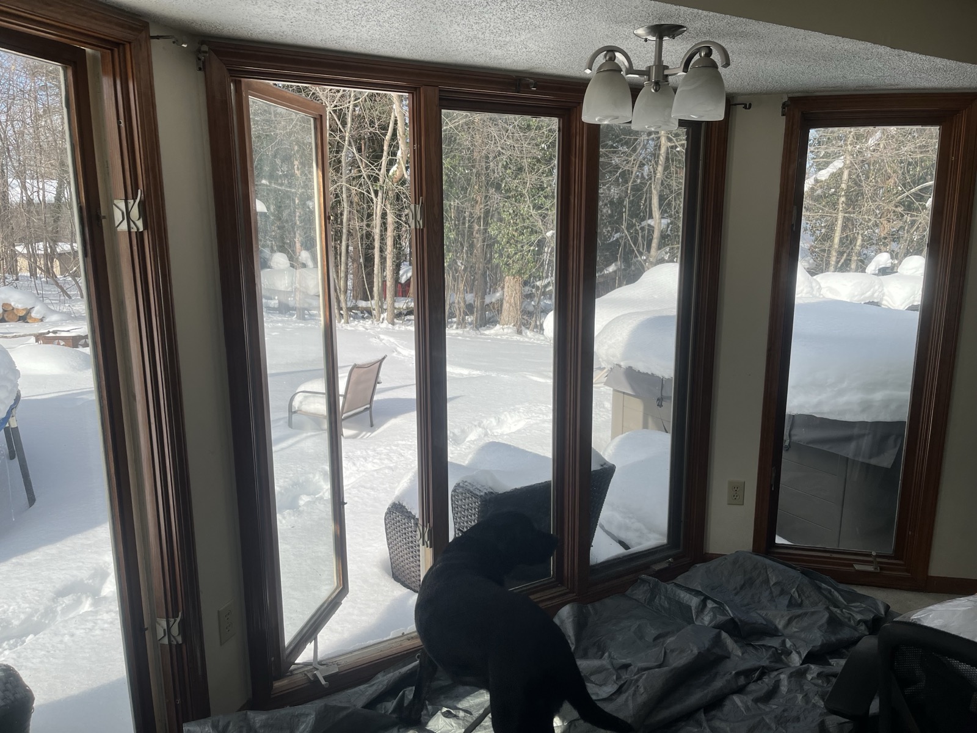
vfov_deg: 53.1
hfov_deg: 67.3
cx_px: 488
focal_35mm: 26
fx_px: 734
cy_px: 366
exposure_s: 1/2571
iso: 50
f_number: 1.6
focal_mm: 5.1
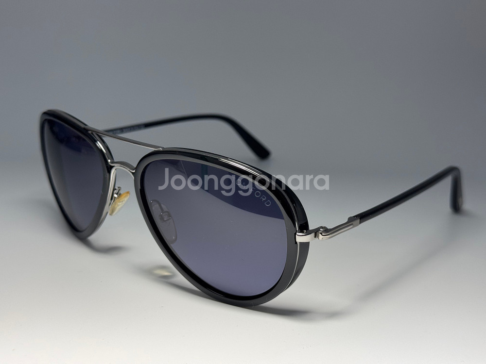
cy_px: 182
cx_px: 243
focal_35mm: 48
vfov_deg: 30.3
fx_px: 674
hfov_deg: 39.7
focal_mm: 6.76
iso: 125
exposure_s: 1/120
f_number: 1.78
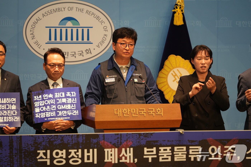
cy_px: 84
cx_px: 126
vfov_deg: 7.6
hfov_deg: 11.4
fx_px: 1255
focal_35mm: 180
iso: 1000
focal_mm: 180
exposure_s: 1/160
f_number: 5.6
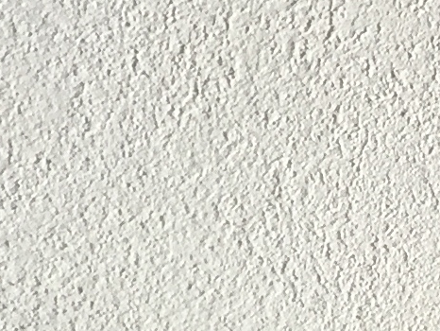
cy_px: -2
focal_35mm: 203
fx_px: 2582
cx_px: 1437
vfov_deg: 7.3
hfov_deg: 8.0
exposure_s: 1/3300
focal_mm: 4.15
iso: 32
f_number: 2.2
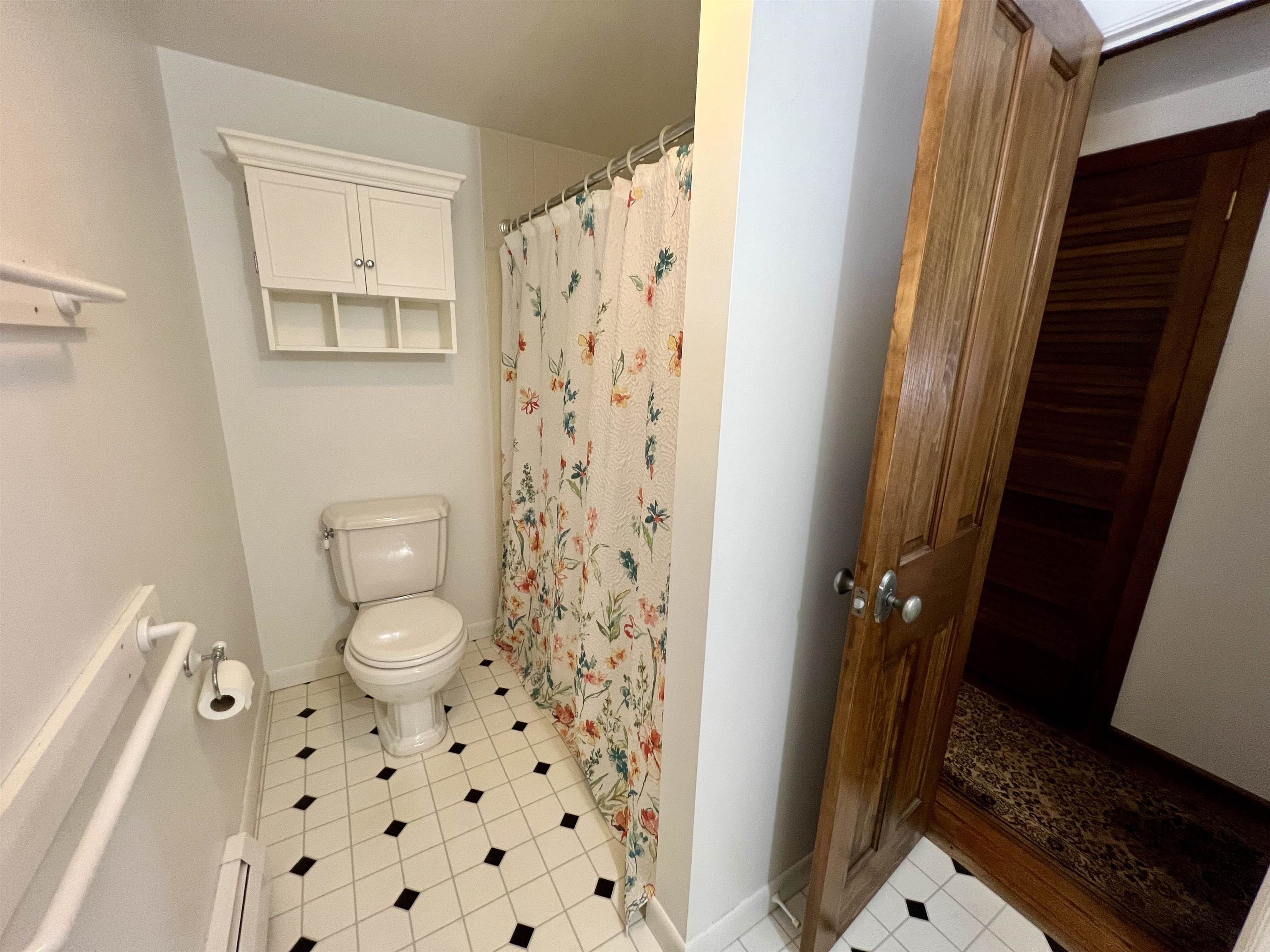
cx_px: 635
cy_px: 476
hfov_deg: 106.2
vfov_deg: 89.9
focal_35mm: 13
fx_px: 477
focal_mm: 1.57
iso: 200
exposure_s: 1/60
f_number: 1.8
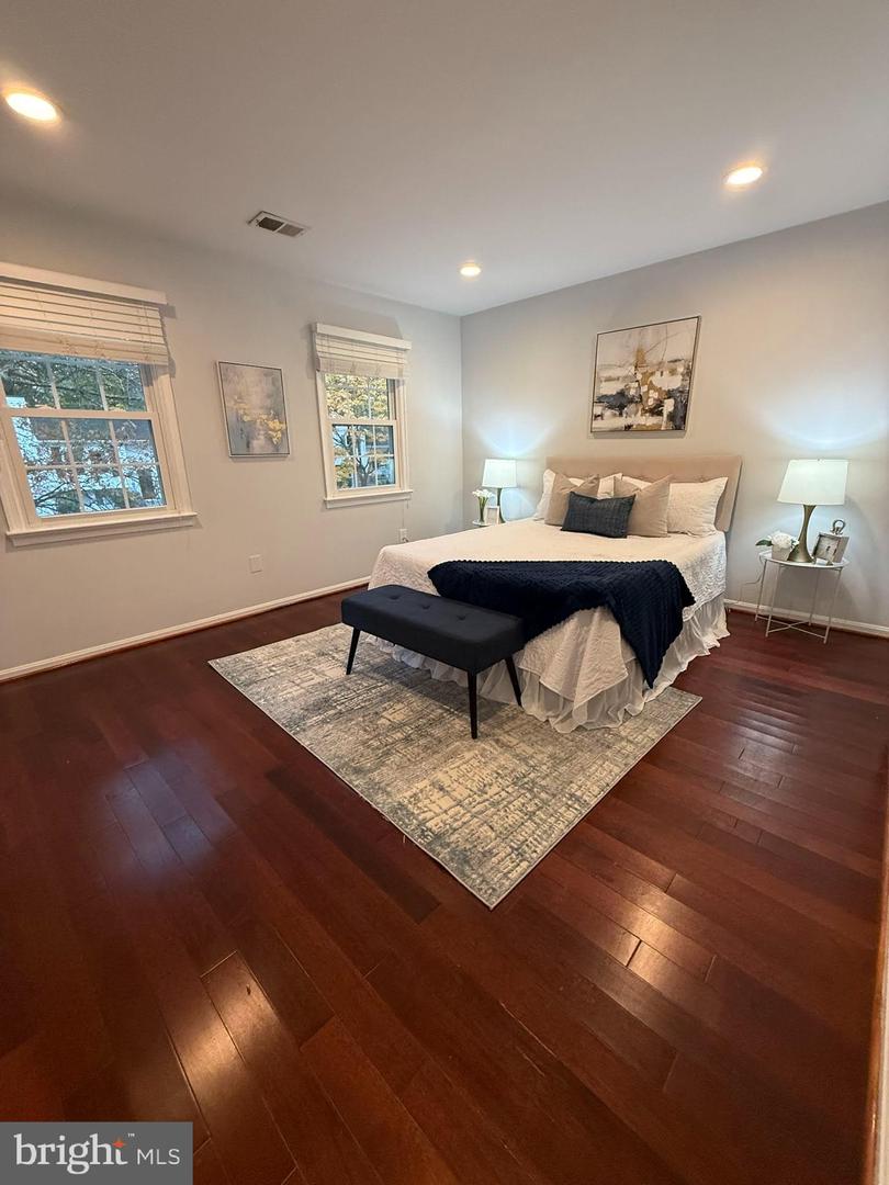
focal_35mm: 14
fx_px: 479
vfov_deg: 102.1
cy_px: 592
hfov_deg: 85.7
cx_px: 444
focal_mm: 2.22
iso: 320
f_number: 2.2
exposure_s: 1/120
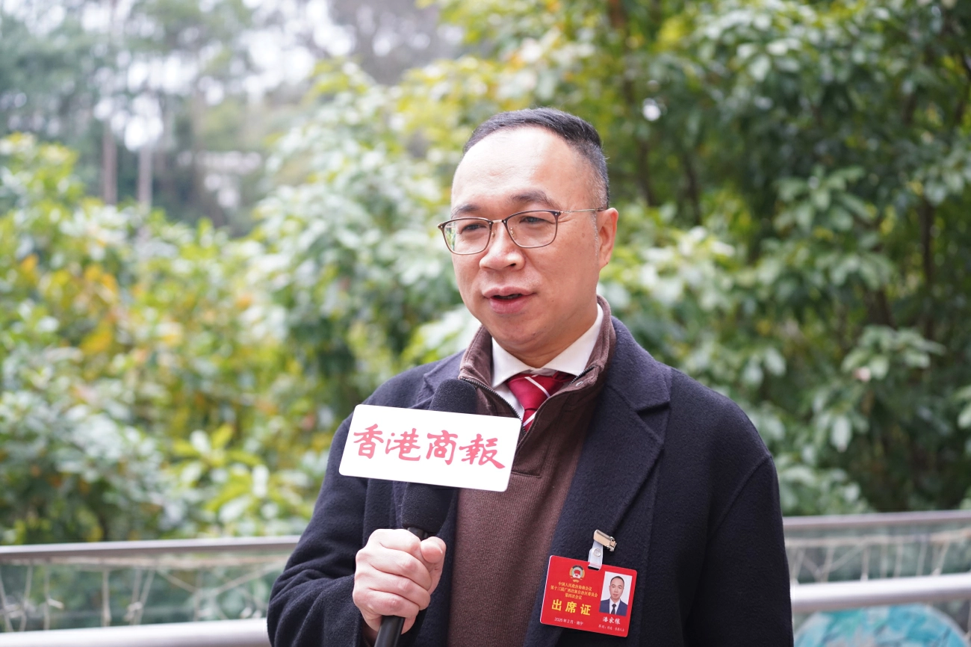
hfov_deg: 28.9
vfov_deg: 19.4
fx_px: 1887
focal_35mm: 70
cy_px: 324
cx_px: 486
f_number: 4
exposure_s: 1/200
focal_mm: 70
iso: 2000
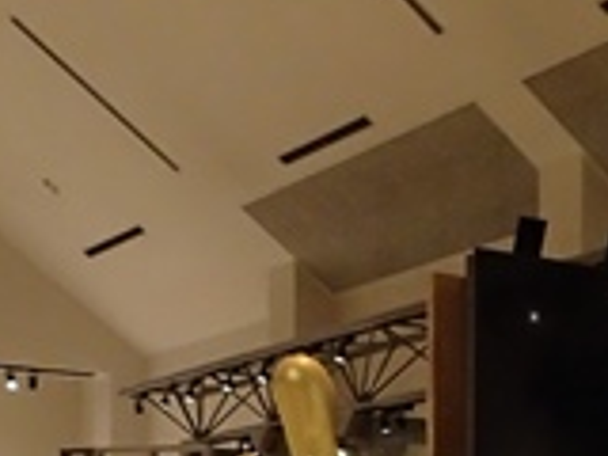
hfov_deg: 19.2
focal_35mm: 100
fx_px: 1756
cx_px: 574
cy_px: 764
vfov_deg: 13.6
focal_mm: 4.5
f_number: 2.8
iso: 500
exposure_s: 1/60
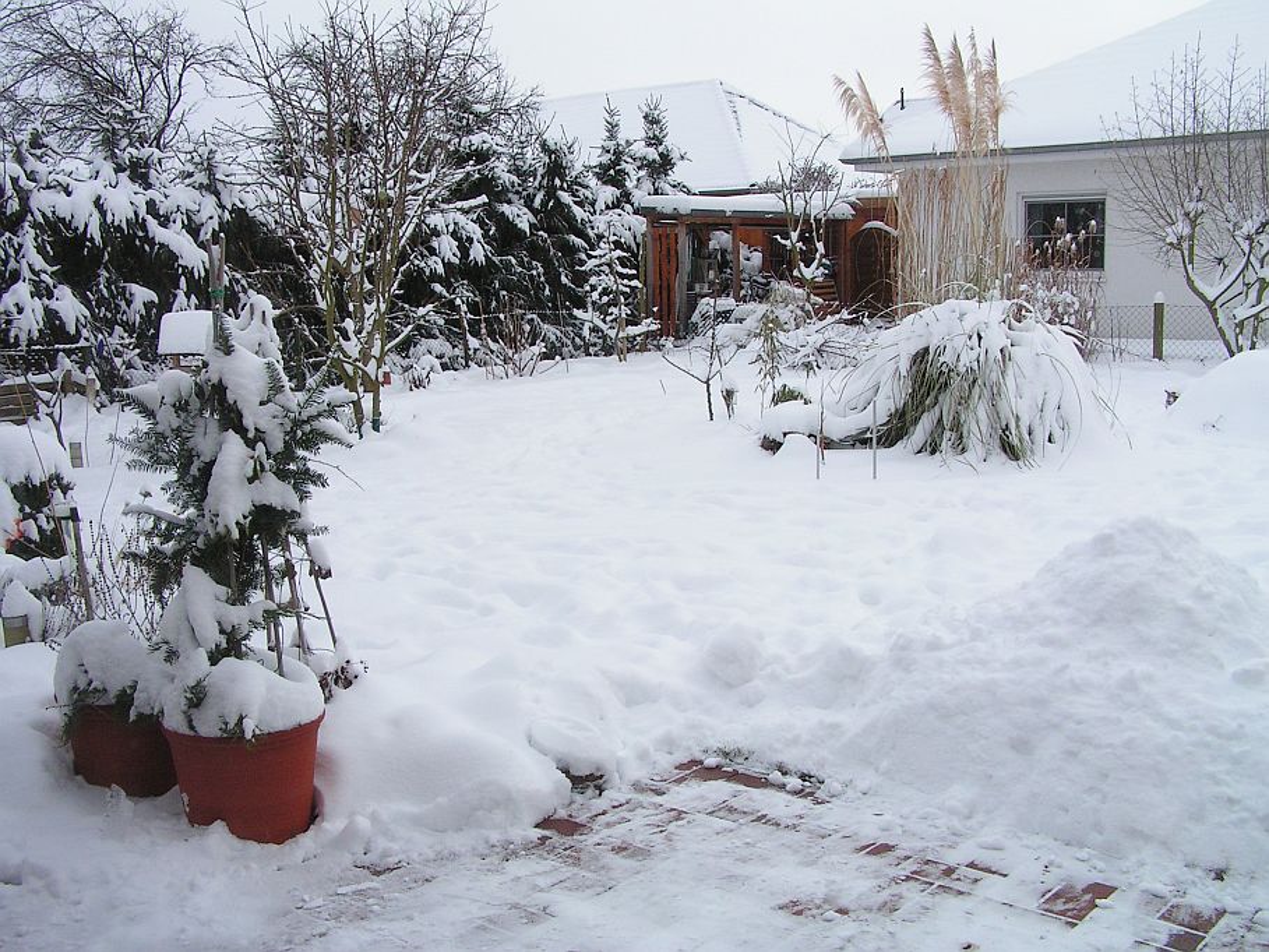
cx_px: 634
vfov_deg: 37.7
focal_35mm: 38
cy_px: 476
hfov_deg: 49.0
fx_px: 1393
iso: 100
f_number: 6.3
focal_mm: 6.3
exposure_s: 1/200
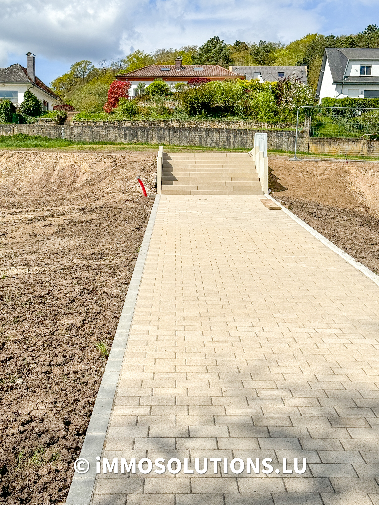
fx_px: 701
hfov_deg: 30.3
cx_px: 190
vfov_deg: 39.7
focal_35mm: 48
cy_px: 252
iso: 64
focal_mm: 6.76
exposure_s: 1/10000
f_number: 1.8
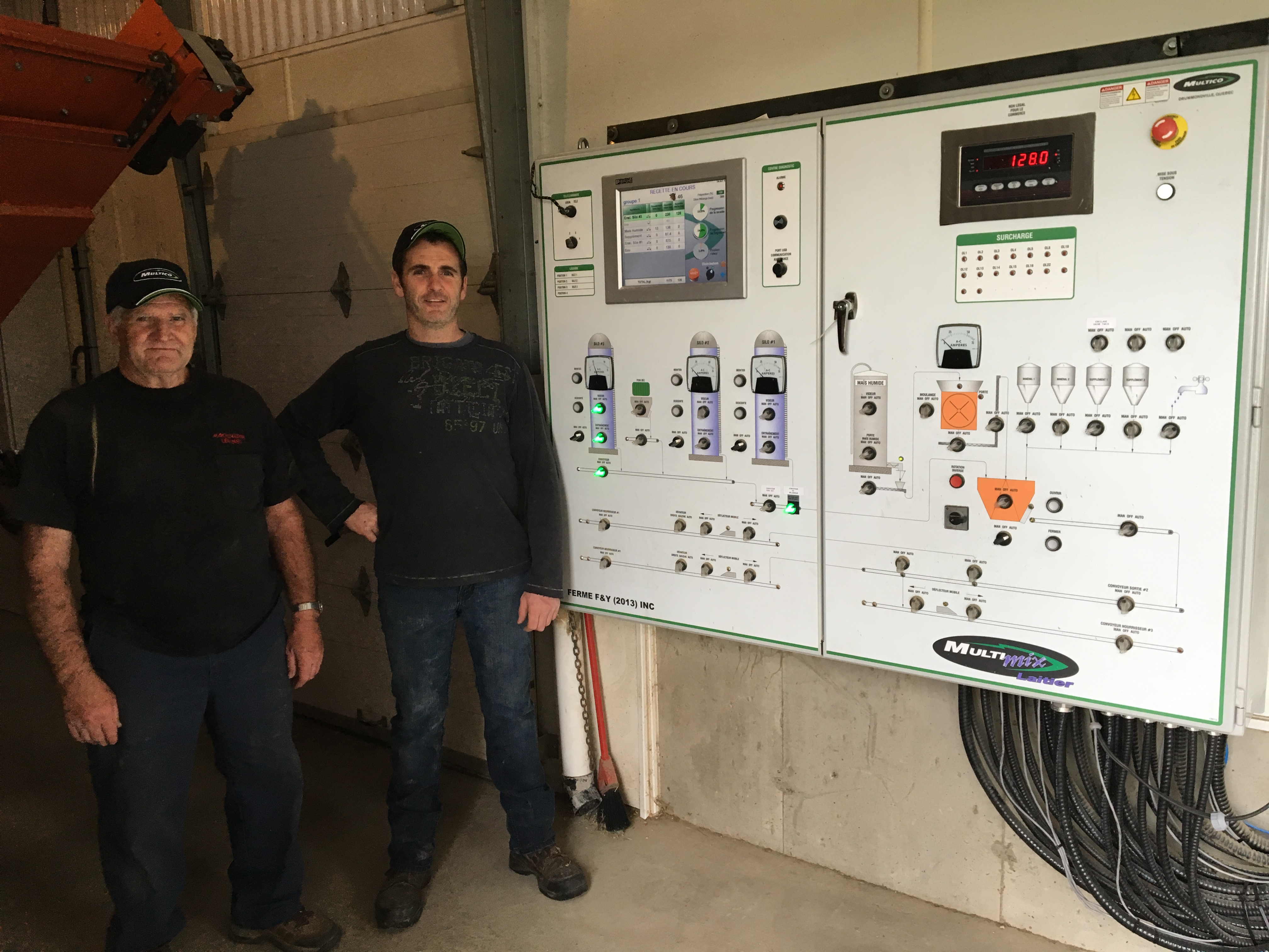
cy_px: 476
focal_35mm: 29
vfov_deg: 48.2
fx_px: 1063
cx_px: 634
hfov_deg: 61.7
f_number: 2.2
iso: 32
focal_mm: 4.15
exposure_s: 1/30
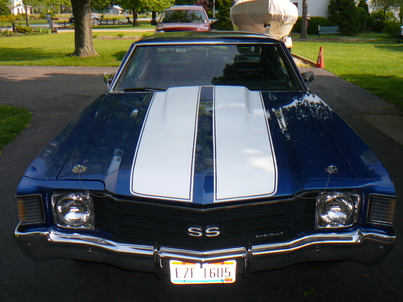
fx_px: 407
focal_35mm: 35
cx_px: 202
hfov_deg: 52.6
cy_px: 151
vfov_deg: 40.7
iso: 80
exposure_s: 1/500
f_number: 2.8
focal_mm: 5.2
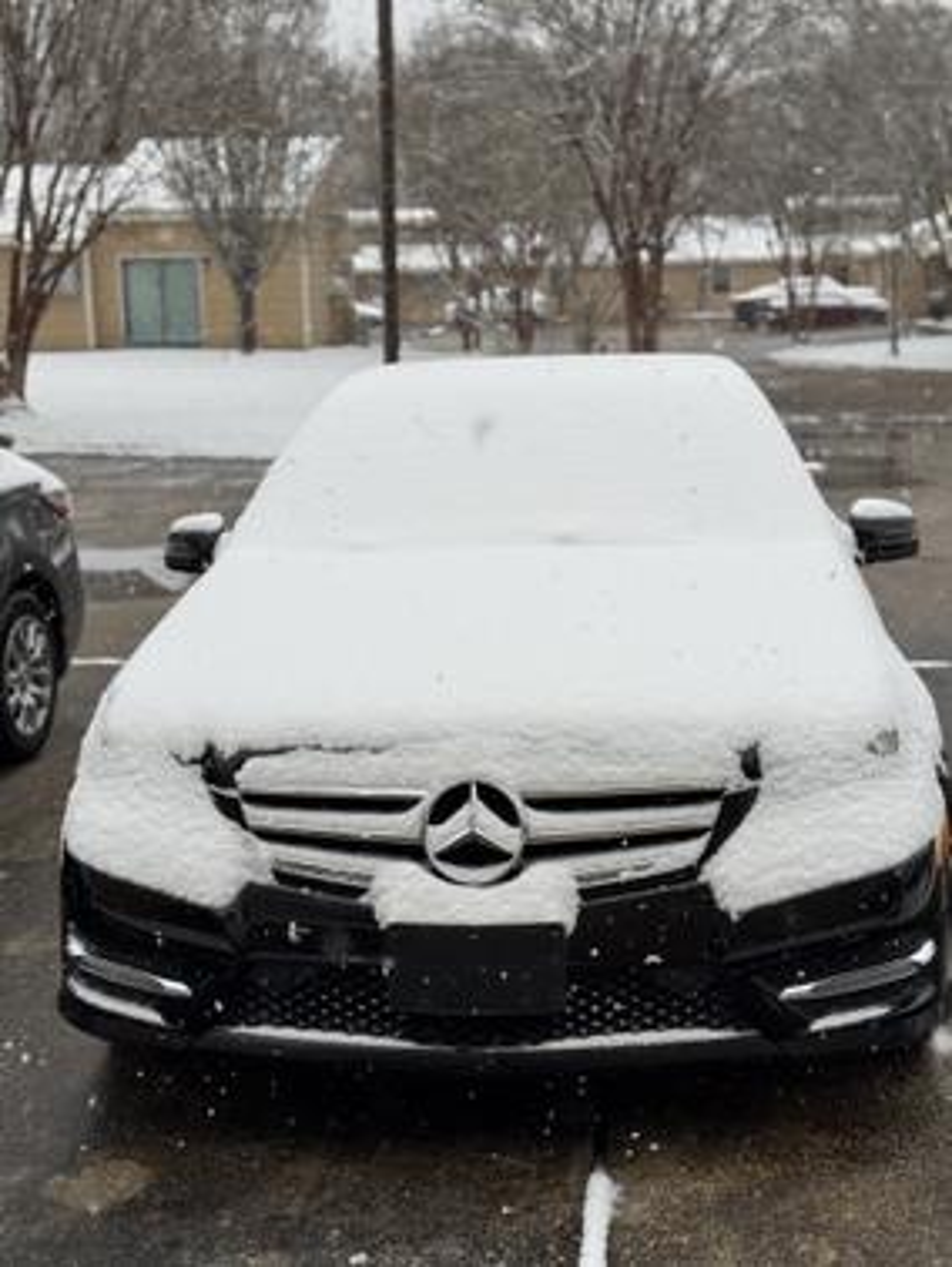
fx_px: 1758
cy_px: 634
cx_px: 476
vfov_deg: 39.6
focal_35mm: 48
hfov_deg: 30.3
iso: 64
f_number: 1.78
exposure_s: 1/549
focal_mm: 6.76
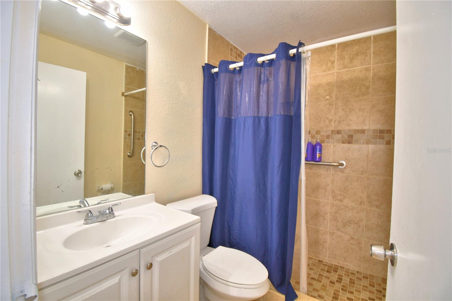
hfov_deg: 100.4
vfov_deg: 77.3
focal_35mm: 15
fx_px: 188
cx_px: 226
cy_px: 150
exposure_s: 1/30
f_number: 4.5
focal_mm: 10
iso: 320
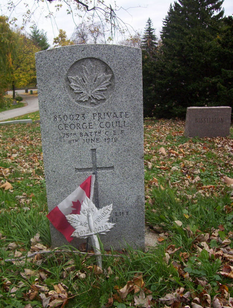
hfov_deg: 33.8
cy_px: 154
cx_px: 116
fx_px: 384
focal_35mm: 43
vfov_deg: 43.7
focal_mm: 5.77
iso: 100
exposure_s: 1/493
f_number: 2.73
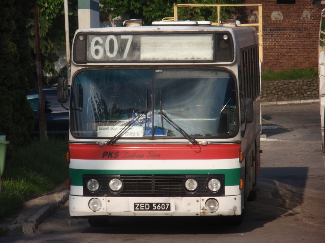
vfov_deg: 5.3
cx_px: 162
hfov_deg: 7.1
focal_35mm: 280
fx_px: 2629
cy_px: 122
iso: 125
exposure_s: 1/500
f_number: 5.9
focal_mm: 50
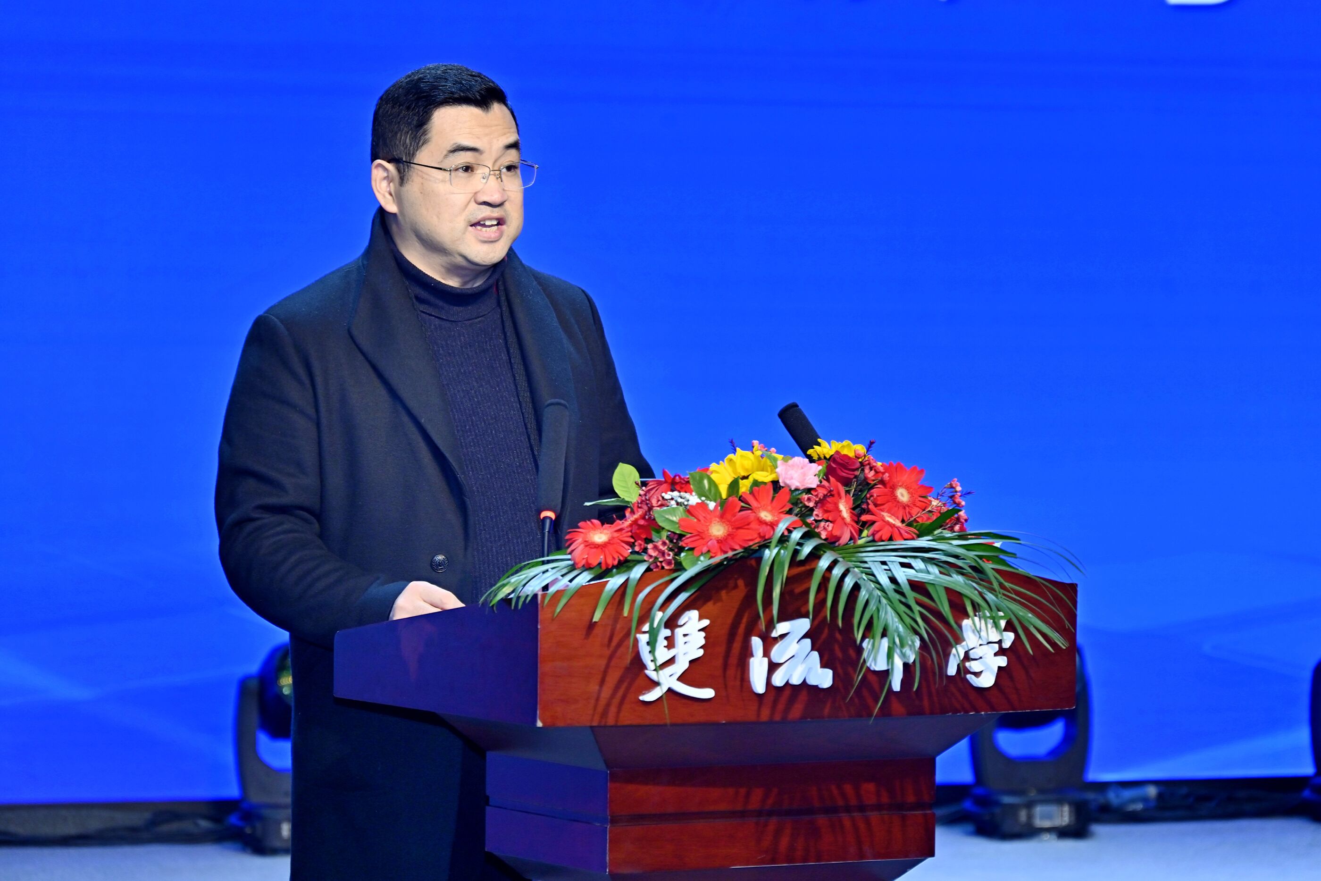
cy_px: 440
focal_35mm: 135
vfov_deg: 10.2
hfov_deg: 15.2
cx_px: 660
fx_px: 4954
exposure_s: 1/125
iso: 640
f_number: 6.3
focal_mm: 135
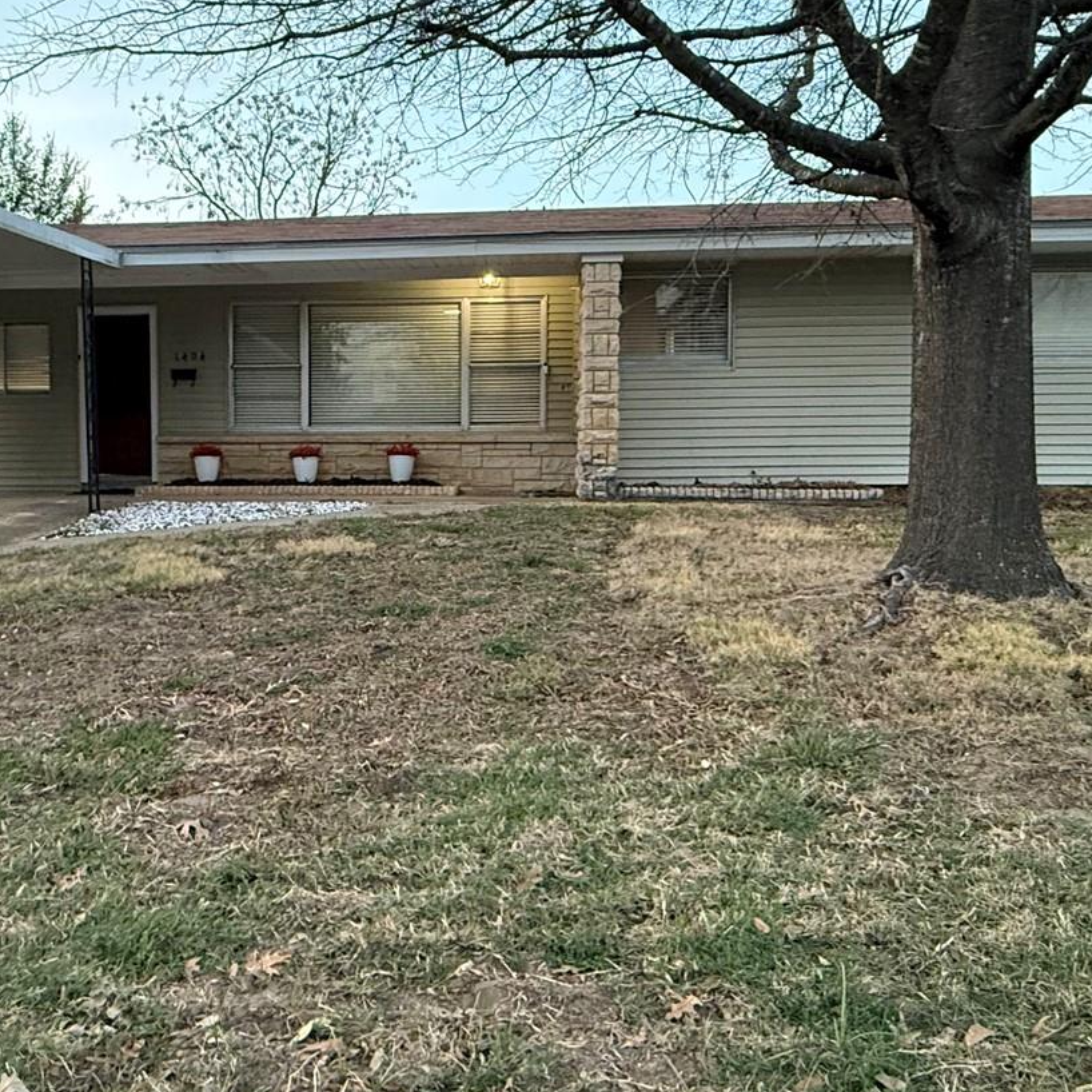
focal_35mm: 31
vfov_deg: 52.5
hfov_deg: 51.9
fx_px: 1106
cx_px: 398
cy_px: 526
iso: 320
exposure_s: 1/77
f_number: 2.2
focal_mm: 2.22
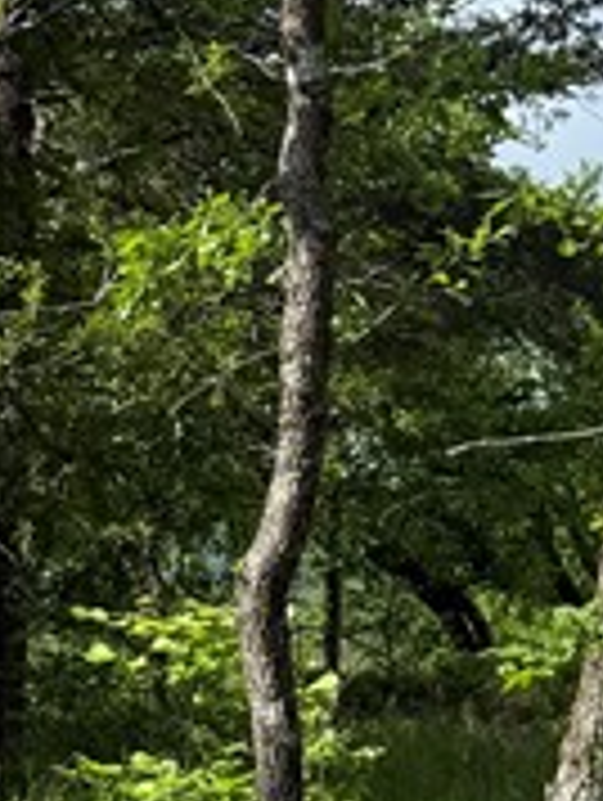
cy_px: 914
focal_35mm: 138
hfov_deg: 10.1
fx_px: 3198
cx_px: -513
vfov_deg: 13.9
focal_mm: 6.76
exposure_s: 1/2703
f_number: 1.78
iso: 80
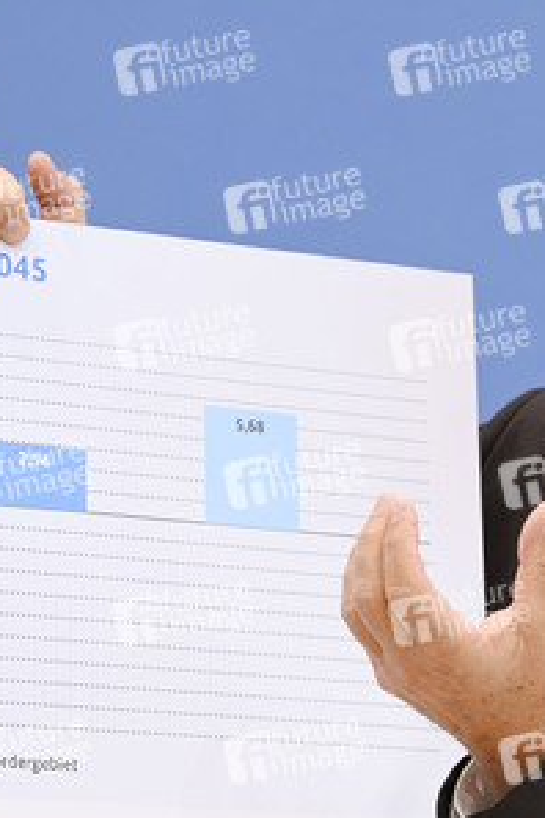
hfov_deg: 7.5
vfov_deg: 11.3
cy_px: 408
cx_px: 497
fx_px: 4133
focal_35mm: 182
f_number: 5.6
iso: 3200
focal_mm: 120
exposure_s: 1/500
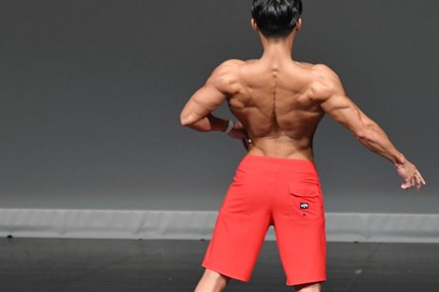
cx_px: 280
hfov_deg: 3.4
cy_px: 190
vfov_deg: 2.3
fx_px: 7350
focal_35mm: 603
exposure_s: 1/400
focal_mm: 230
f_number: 5.6
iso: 4000
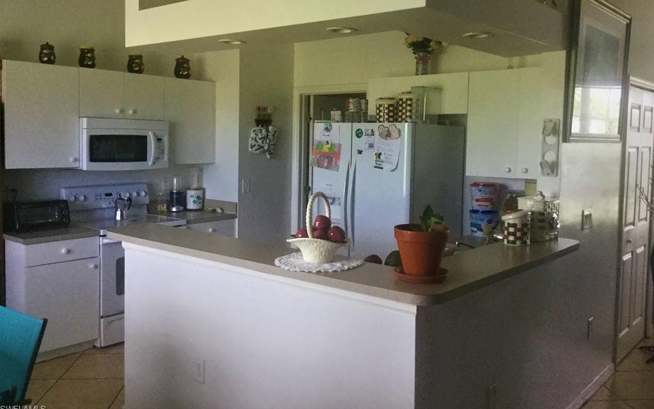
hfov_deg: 58.2
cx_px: 327
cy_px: 169
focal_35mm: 33
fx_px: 588
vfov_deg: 38.2
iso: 40
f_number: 2.4
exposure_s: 1/30
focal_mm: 3.3
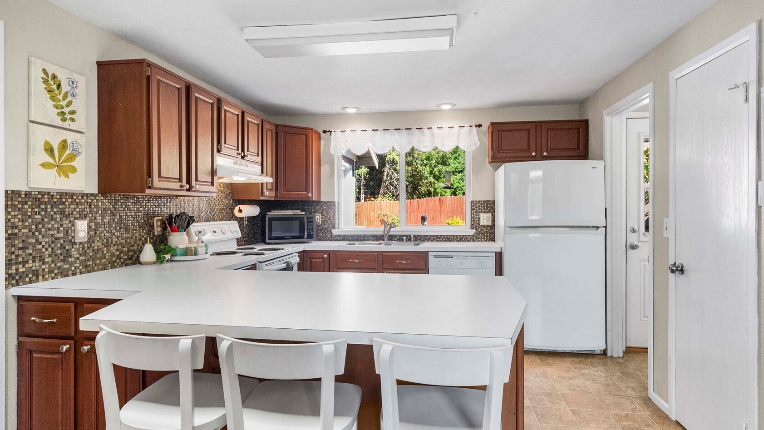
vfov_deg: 58.3
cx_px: 382
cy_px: 233
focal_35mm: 19
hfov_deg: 89.6
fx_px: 385
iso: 1000
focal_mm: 18
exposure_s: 1/30
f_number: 7.1
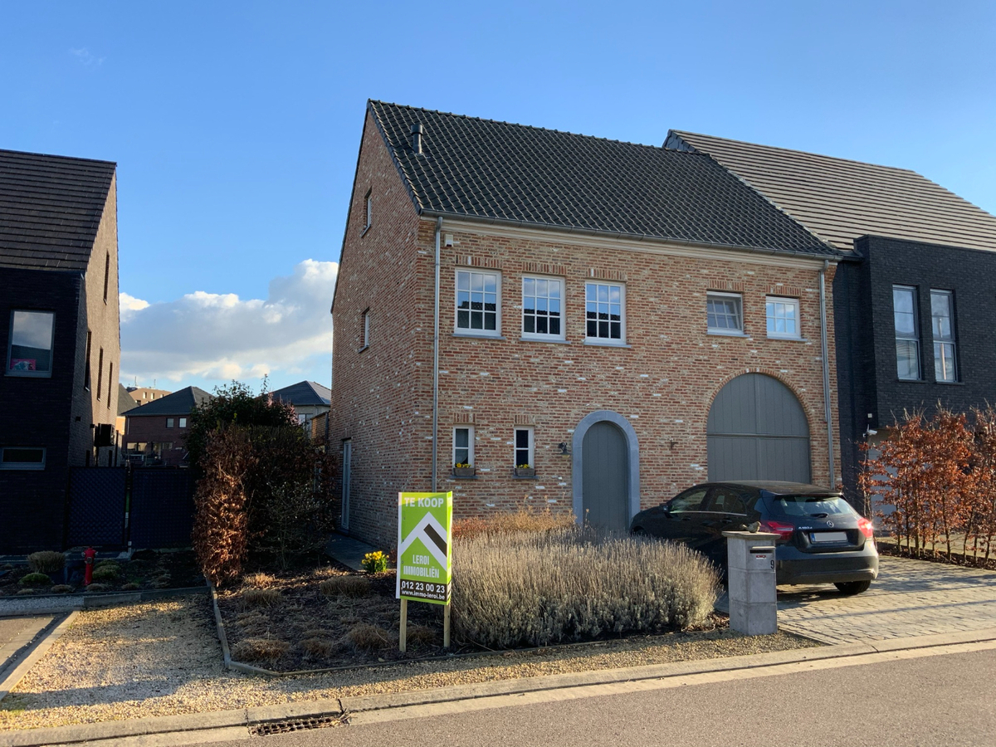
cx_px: 498
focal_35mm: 29
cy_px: 374
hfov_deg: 61.7
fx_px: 834
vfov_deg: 48.2
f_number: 1.8
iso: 16
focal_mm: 3
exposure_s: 1/642
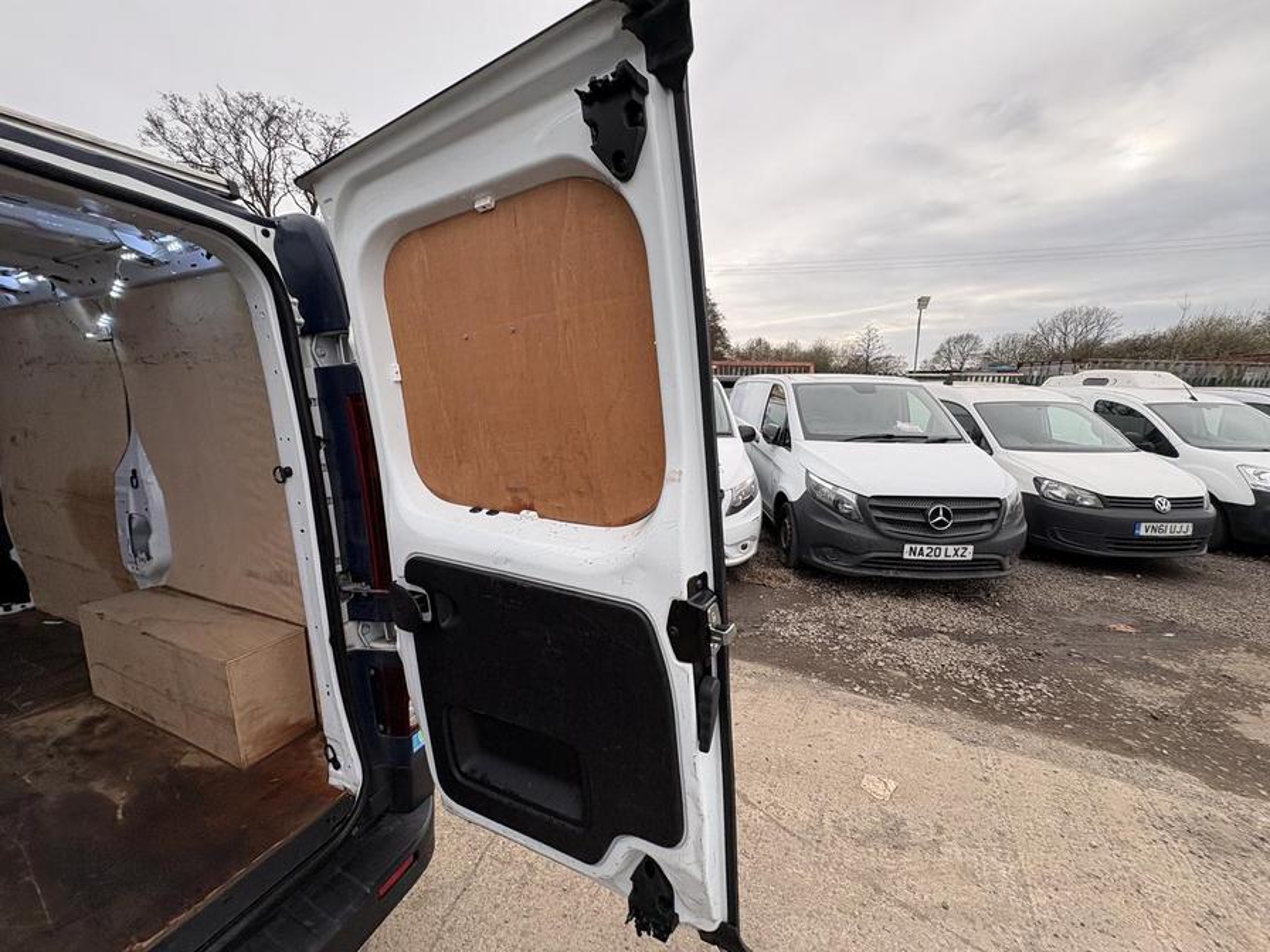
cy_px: 476
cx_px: 635
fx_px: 514
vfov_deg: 85.7
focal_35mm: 14
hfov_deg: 102.1
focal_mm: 2.22
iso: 40
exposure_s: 1/309
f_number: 2.2
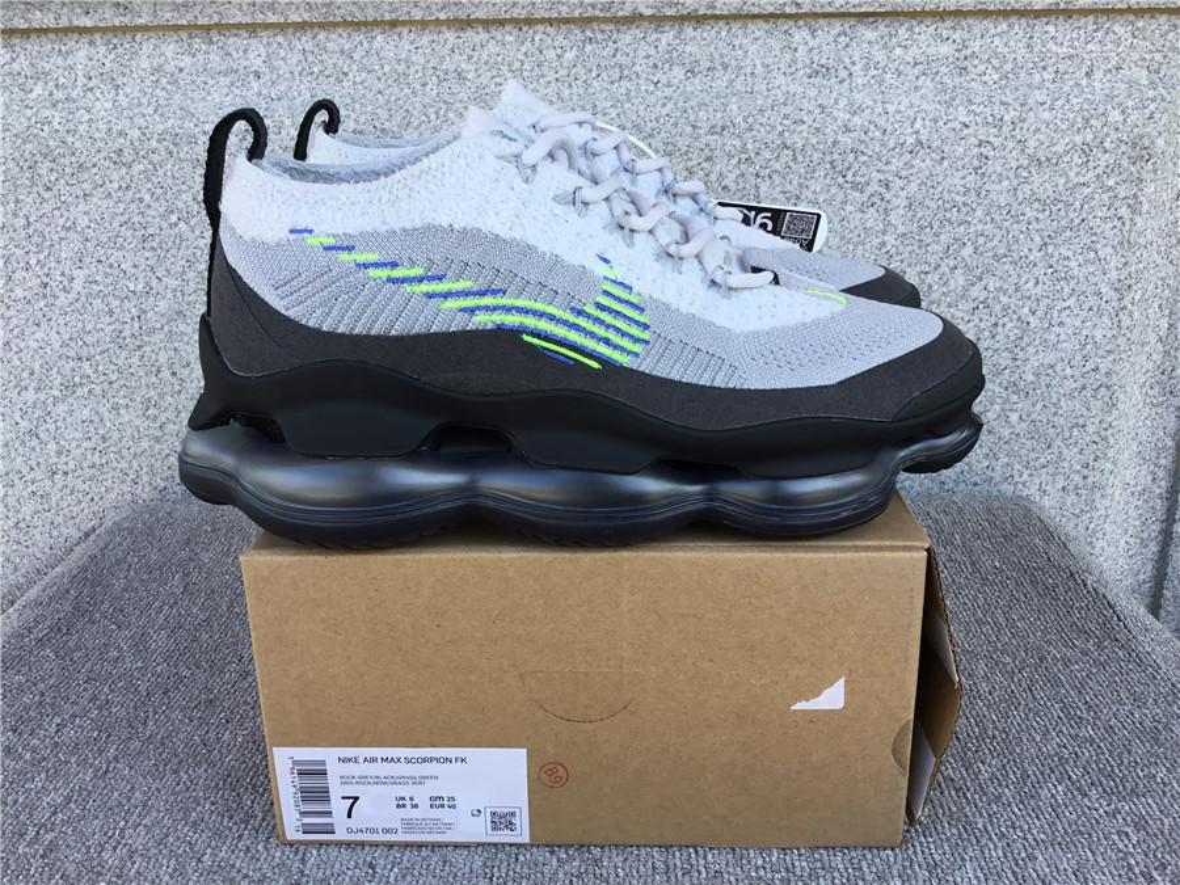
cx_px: 590
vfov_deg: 45.4
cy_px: 442
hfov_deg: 58.4
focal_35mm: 31
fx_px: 1057
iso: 25
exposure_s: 1/107
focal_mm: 3.3
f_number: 2.4
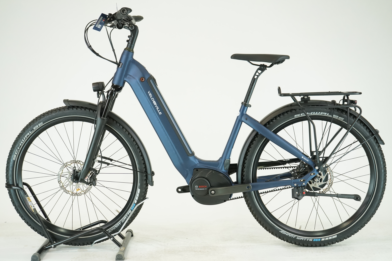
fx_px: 599
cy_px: 130
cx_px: 196
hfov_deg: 36.2
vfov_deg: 24.6
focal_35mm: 55
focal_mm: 55
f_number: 5.6
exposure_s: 1/200
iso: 1600
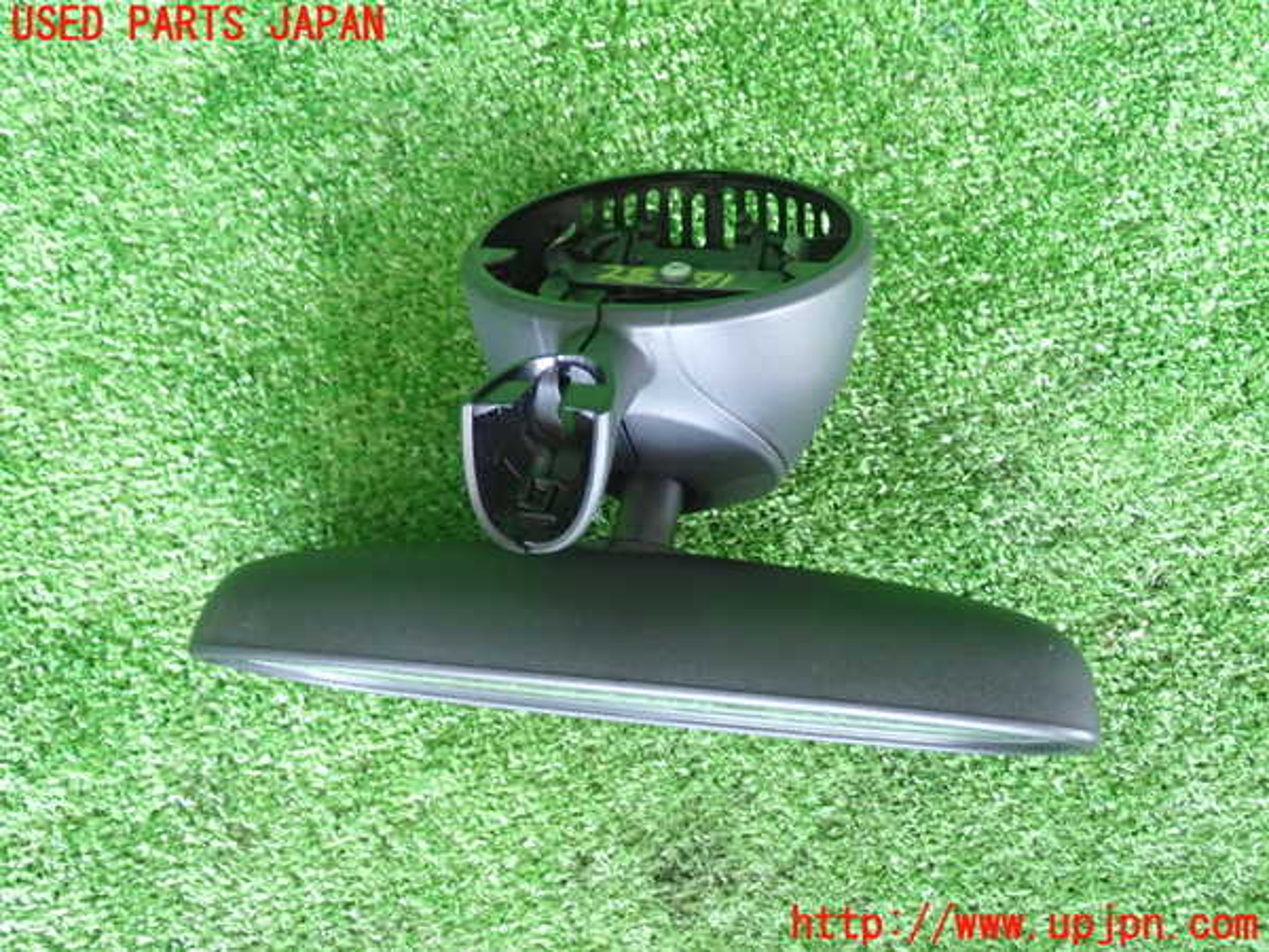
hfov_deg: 51.4
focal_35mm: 36
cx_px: 634
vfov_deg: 39.7
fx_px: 1320
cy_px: 476
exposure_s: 1/40
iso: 500
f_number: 2.5
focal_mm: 6.37
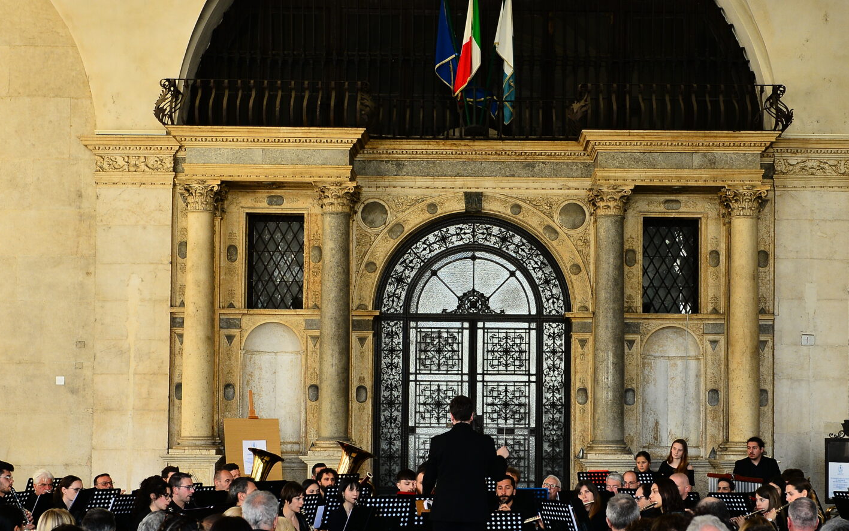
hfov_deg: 29.3
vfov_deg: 18.6
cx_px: 494
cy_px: 354
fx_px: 1620
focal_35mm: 70
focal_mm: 38
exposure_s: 1/100
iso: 280
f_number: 4.5
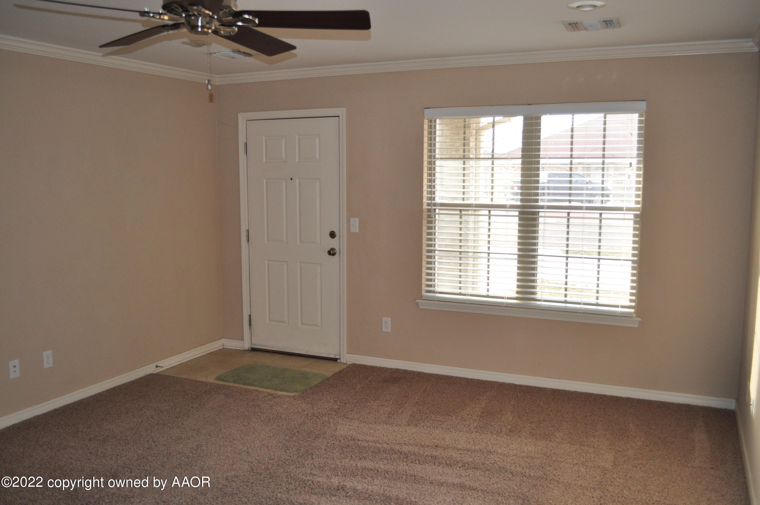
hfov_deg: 57.3
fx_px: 696
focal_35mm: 33
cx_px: 380
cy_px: 252
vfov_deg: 39.9
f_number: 3.8
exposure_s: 1/125
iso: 720
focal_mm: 22
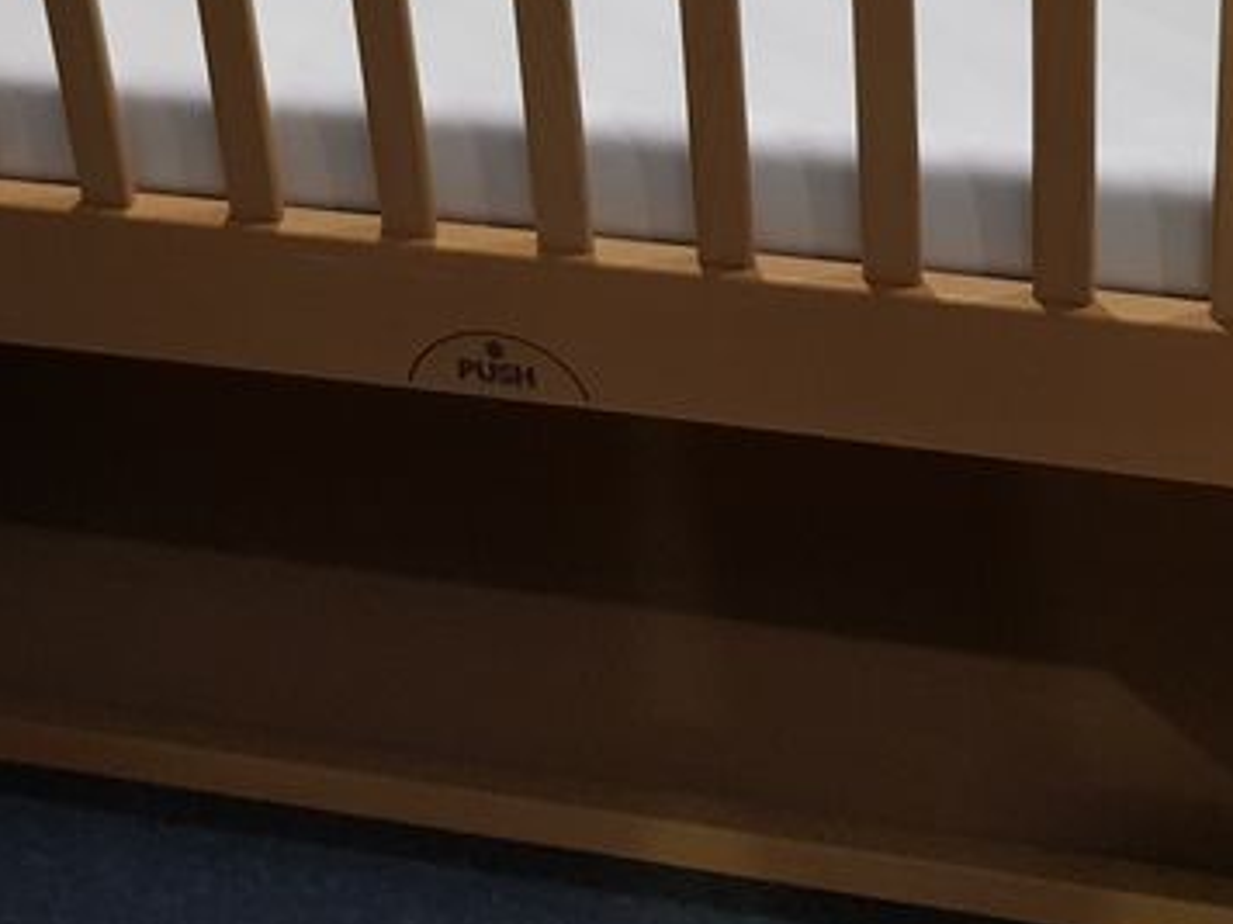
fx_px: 2600
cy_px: -301
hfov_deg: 26.7
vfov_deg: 18.6
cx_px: 672
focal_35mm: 73
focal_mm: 4.2
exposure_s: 1/10
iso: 320
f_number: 1.7
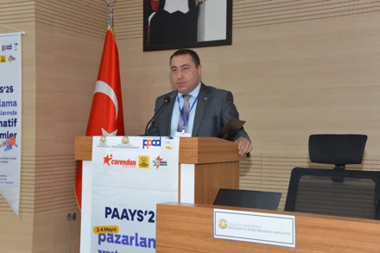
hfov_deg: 36.3
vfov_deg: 24.6
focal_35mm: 55
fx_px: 580
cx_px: 190
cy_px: 126
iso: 1600
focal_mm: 55
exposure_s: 1/60
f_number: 8
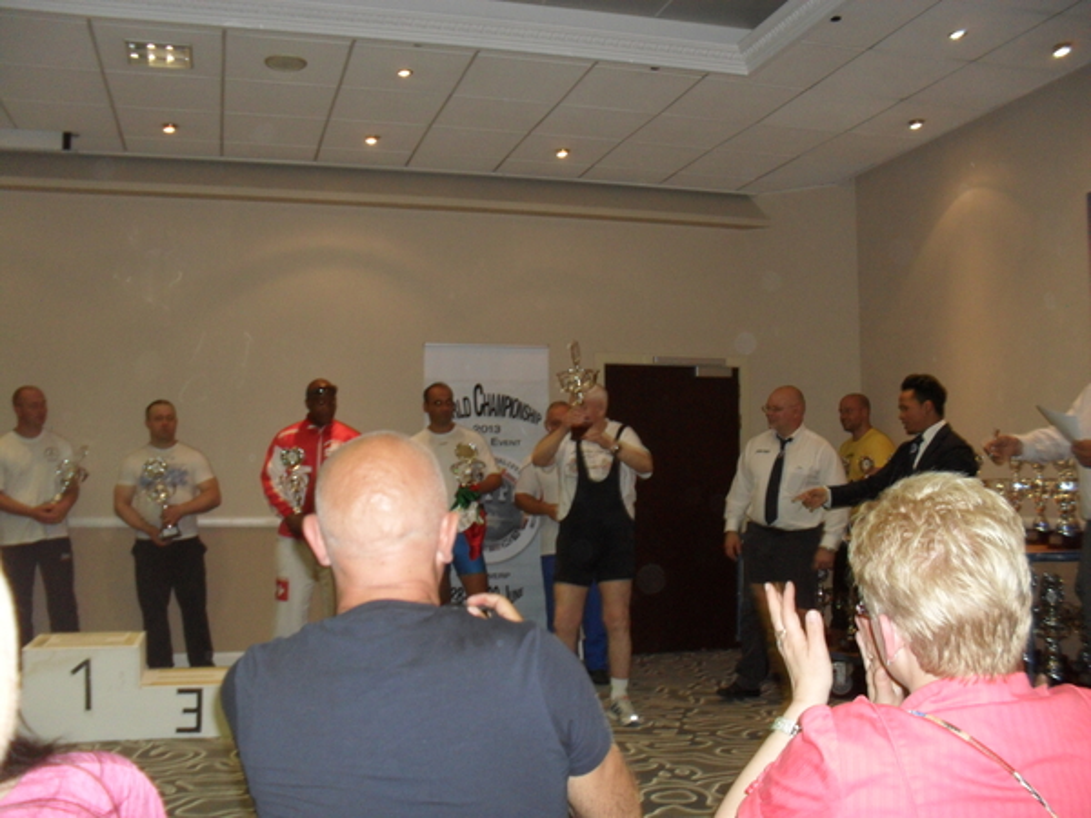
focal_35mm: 35
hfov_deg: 52.6
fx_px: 1103
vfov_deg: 40.7
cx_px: 546
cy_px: 409
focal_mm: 6.3
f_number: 3.2
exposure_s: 1/45
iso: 200
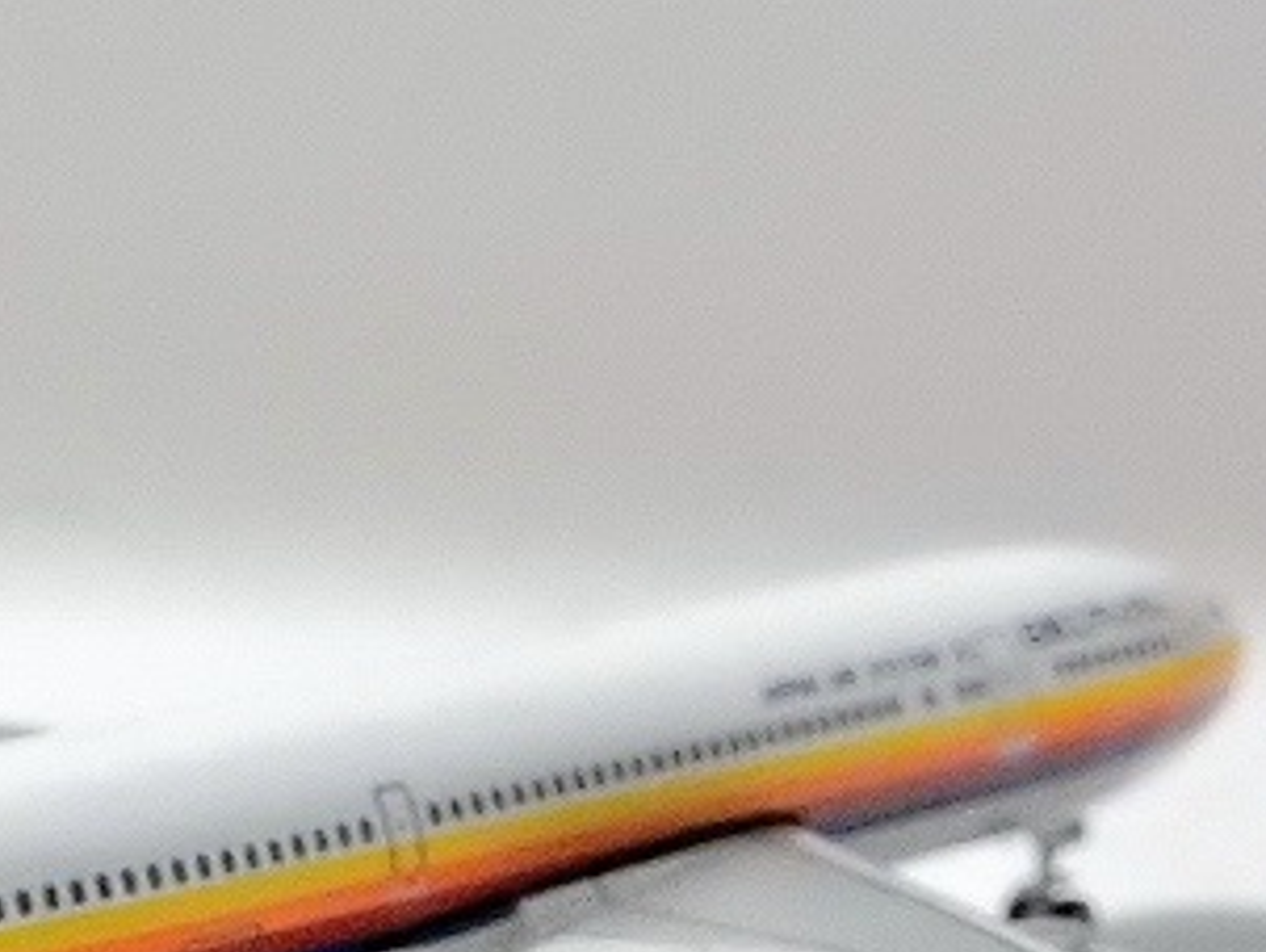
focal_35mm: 139
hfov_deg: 14.0
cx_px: 109
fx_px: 5088
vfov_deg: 10.7
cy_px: 619
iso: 3200
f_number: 4.5
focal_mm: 10.7
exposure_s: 1/80
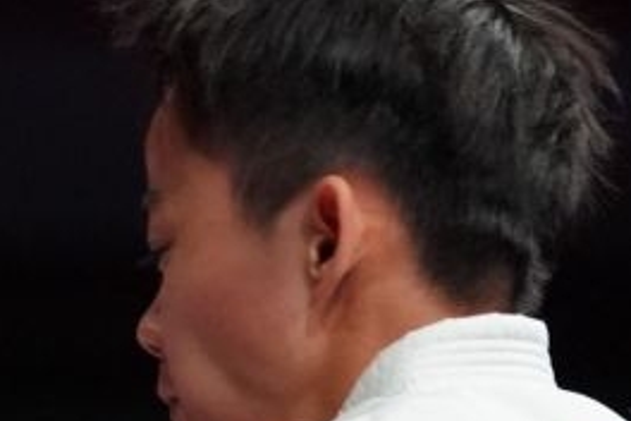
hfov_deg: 1.5
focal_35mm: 1365
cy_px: 1122
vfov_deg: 1.0
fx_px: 23924
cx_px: -739
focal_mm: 200
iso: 2500
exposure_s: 1/1000
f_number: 2.8
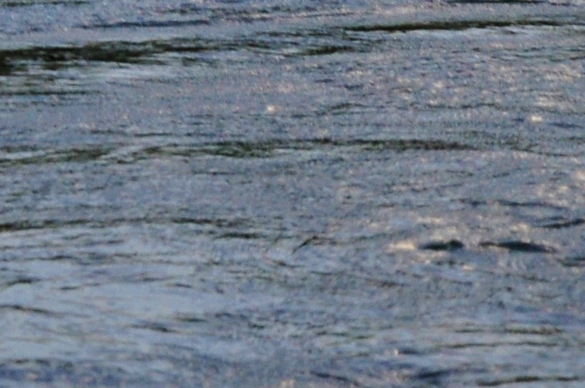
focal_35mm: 416
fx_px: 6750
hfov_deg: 4.8
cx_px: -930
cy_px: -514
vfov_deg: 3.3
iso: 400
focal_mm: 50
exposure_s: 1/100
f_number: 9
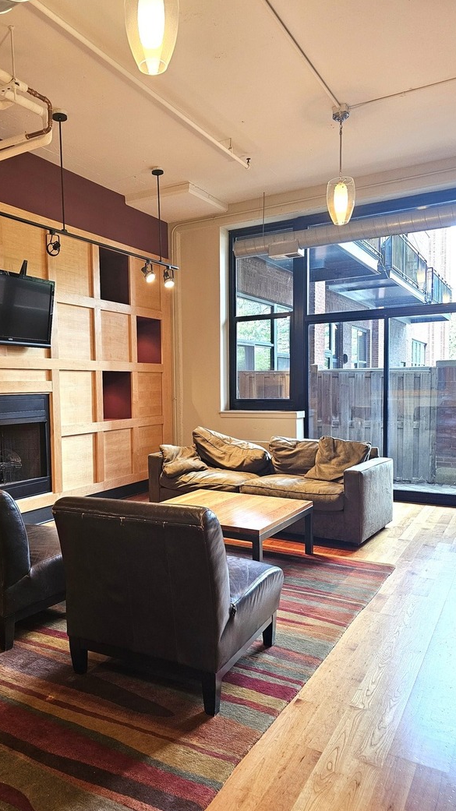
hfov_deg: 44.0
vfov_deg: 71.9
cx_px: 168
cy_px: 414
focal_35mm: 26
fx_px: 559
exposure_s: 1/120
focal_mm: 6.3
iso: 320
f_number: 1.7
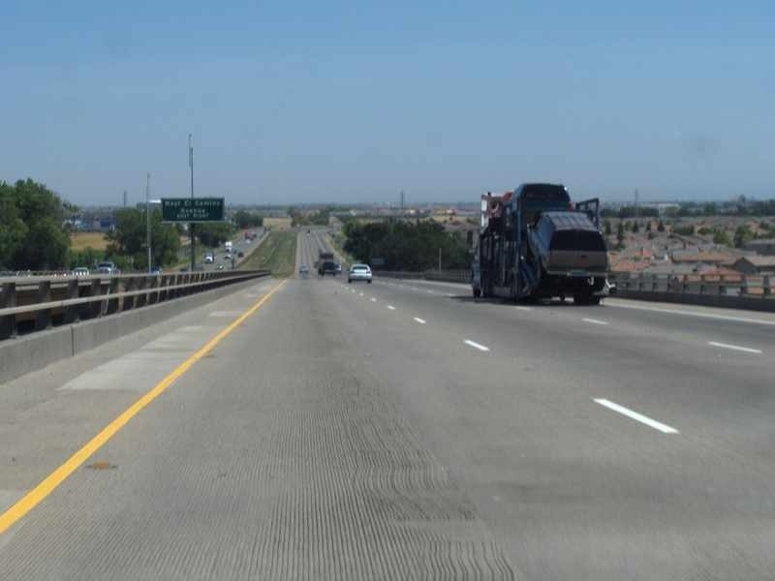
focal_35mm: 101
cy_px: 290
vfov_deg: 14.6
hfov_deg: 19.4
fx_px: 2261
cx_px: 388
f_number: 7.5
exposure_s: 1/388
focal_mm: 20.8
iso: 82
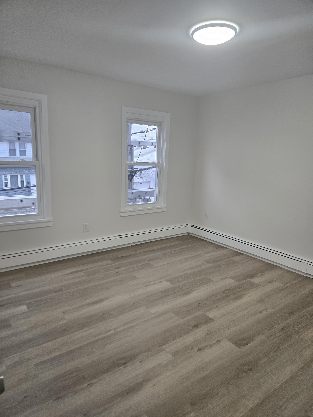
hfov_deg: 58.9
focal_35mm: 23
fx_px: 277
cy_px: 208
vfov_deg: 73.9
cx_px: 156
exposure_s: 1/120
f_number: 1.8
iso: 160
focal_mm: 5.4
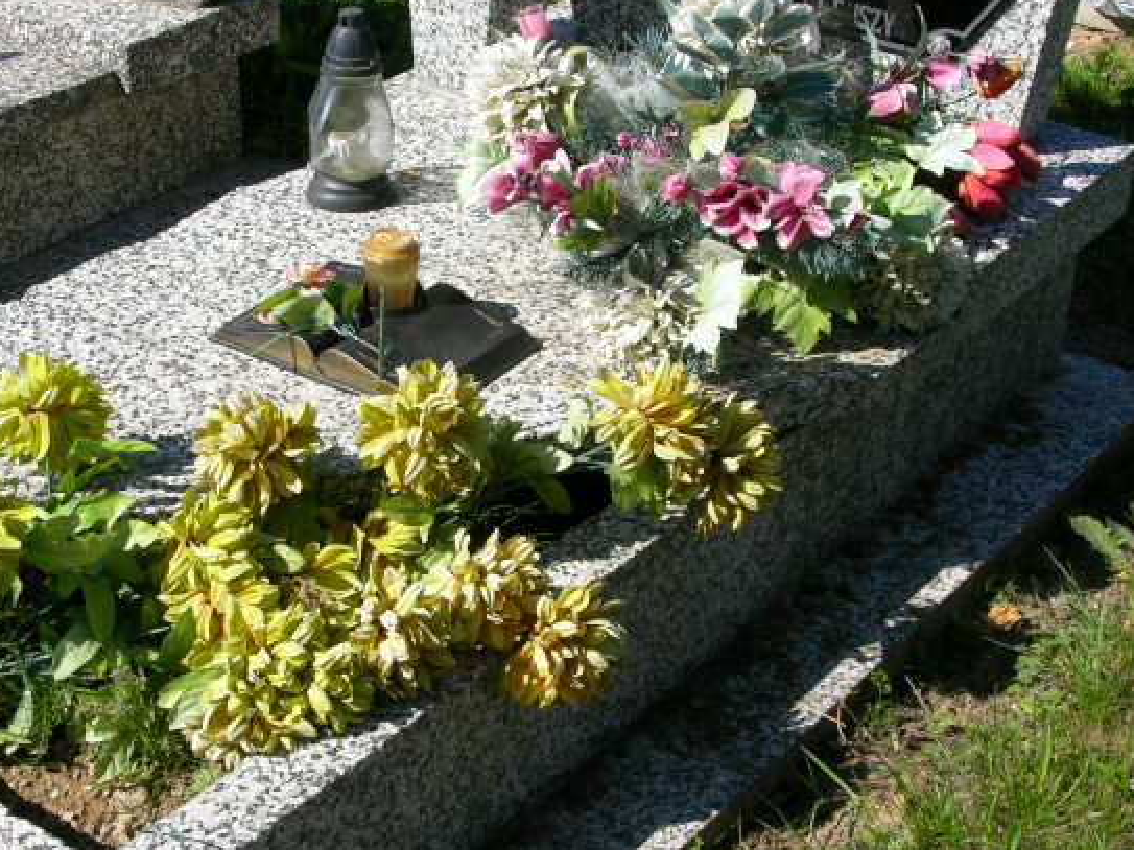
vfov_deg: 22.2
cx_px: 420
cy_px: 457
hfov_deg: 29.3
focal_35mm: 66
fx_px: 2162
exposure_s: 1/215
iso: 50
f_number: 6.3
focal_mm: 8.9
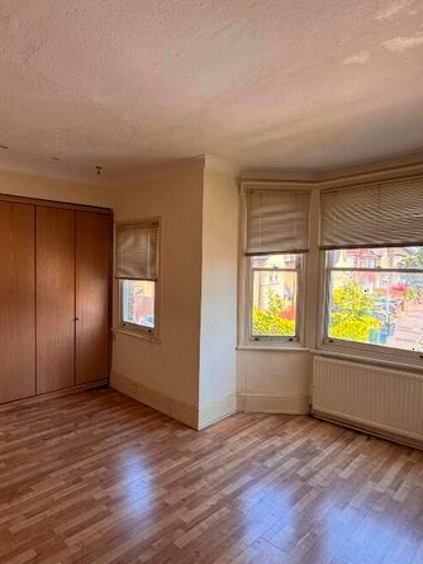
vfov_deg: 76.4
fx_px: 358
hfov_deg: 60.8
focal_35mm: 22
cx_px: 177
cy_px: 283
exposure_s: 1/99
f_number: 2.2
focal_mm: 2.22
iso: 80
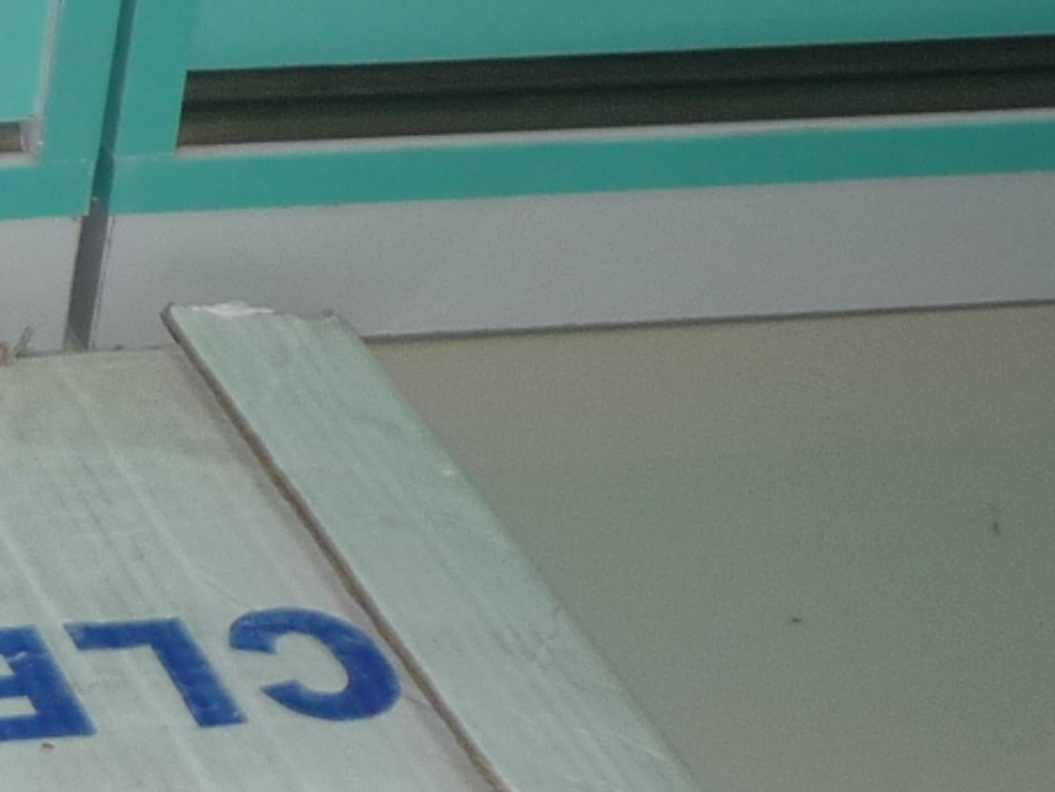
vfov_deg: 10.0
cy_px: -145
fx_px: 4480
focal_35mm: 147
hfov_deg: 11.9
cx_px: -1117
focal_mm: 5.5
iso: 100
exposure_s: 1/30
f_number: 2.8
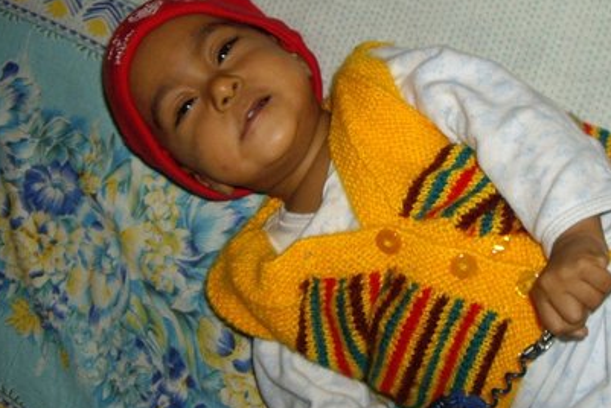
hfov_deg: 31.8
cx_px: 370
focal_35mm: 63
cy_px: 134
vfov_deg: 21.5
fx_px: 1070
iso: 200
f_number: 2.7
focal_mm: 6.2
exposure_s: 1/40
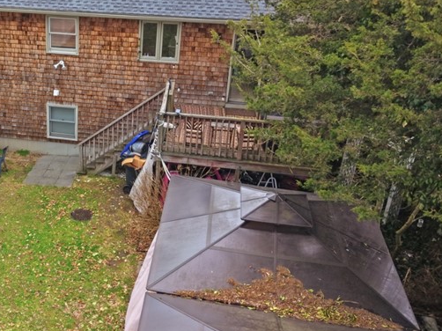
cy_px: 116
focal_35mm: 49
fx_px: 625
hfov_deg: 37.3
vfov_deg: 29.5
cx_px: 78
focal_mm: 8.7
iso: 280
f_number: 1.8
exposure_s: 1/1250
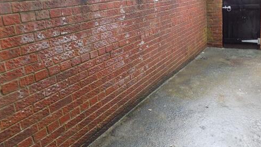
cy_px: 39
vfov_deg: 38.1
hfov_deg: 63.9
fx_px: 208
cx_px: 151
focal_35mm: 30
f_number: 3.1
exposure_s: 1/30
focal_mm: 4
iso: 160
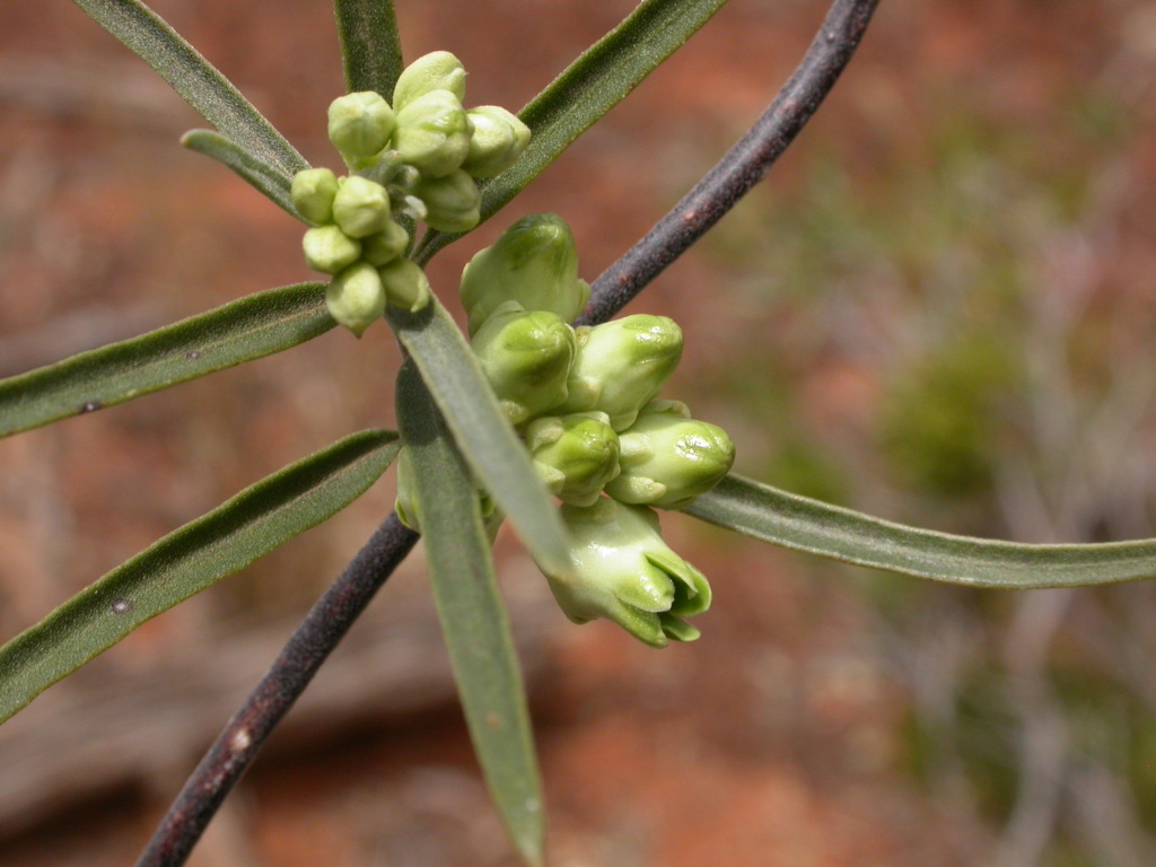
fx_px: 3006
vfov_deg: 16.4
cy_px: 434
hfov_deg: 21.8
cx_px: 578
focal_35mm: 90
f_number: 8.5
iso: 100
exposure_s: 1/305
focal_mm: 18.6
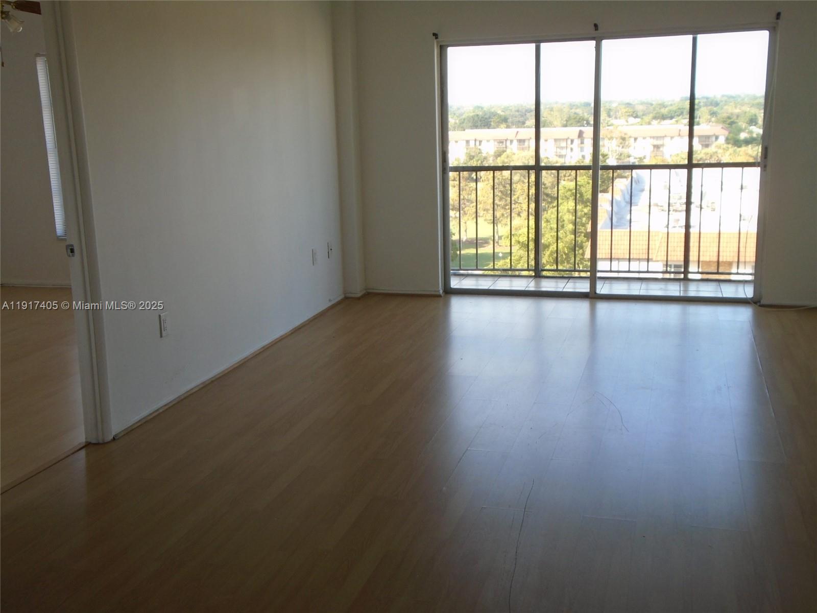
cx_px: 408
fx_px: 991
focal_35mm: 42
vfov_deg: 34.3
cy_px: 306
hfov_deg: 44.8
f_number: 4.1
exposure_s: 1/50
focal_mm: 7.4
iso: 100
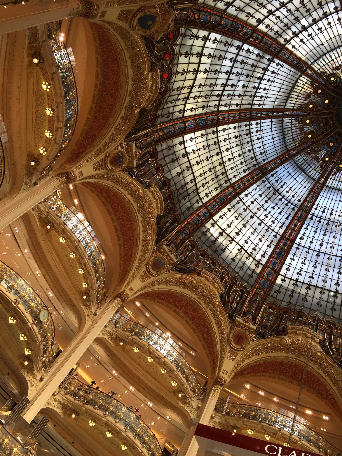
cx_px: 171
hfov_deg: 48.2
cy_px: 228
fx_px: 382
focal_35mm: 29
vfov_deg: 61.7
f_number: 2.2
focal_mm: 4.15
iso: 40
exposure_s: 1/120
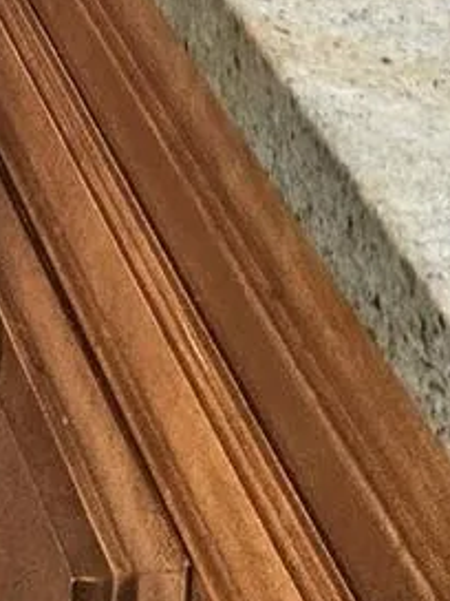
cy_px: -1019
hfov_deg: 9.4
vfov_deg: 11.4
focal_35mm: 130
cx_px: -814
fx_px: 2253
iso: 200
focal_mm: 5.4
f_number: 1.8
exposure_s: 1/120
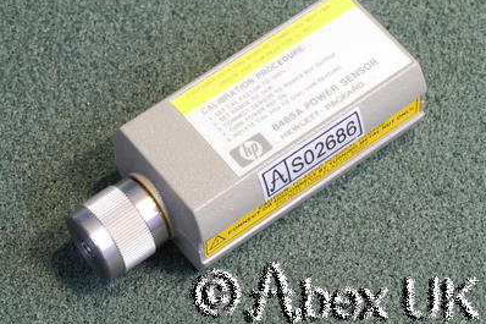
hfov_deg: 15.1
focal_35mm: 136
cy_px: 148
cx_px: 243
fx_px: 1835
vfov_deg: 10.1
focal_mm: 65
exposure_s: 1
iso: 400
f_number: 14
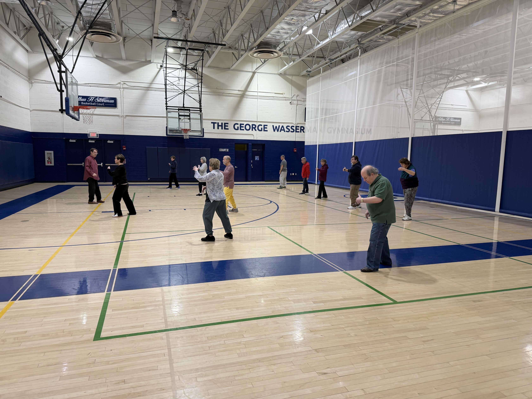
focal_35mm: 24
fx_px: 369
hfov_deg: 71.6
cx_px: 266
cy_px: 200
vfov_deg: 56.8
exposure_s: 1/60
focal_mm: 6.76
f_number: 1.78
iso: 100
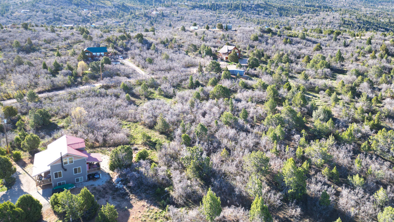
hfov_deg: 69.8
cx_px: 203
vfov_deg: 42.6
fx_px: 282
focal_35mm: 27
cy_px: 86
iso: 100
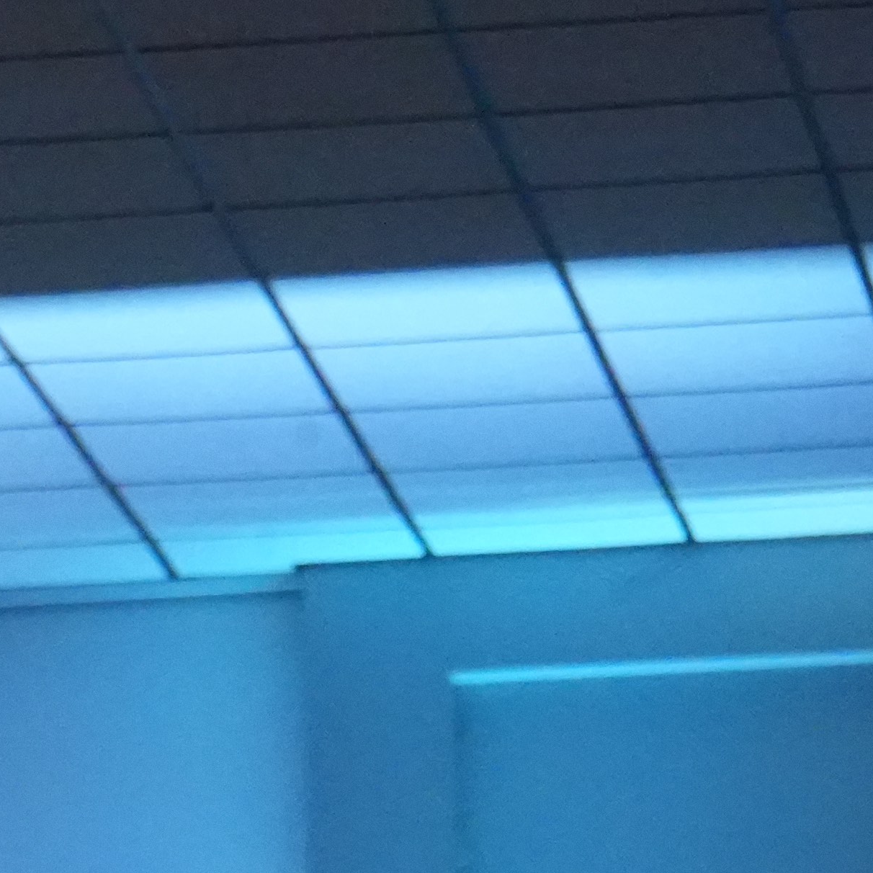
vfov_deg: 5.0
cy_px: 1566
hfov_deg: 5.1
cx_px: 30
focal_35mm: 344
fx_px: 9815
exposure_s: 1/80
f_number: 16
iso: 12800
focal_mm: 70
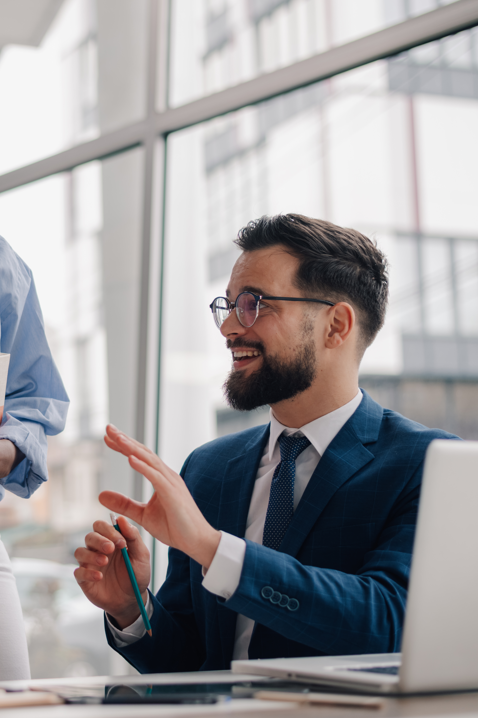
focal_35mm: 76
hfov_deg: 17.6
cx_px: 34
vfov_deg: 26.7
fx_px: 1513
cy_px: 356
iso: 200
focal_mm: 50
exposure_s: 1/400
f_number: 2.5
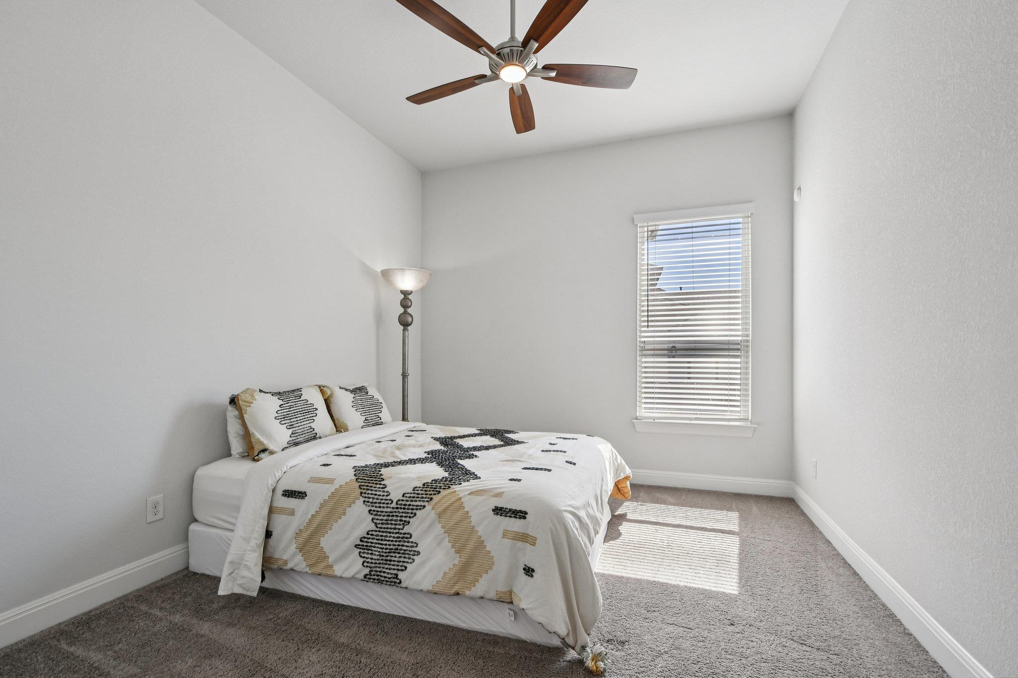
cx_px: 509
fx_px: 424
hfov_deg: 100.4
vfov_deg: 77.3
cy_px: 339
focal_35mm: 15
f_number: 8
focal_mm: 10
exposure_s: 1/250
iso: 400
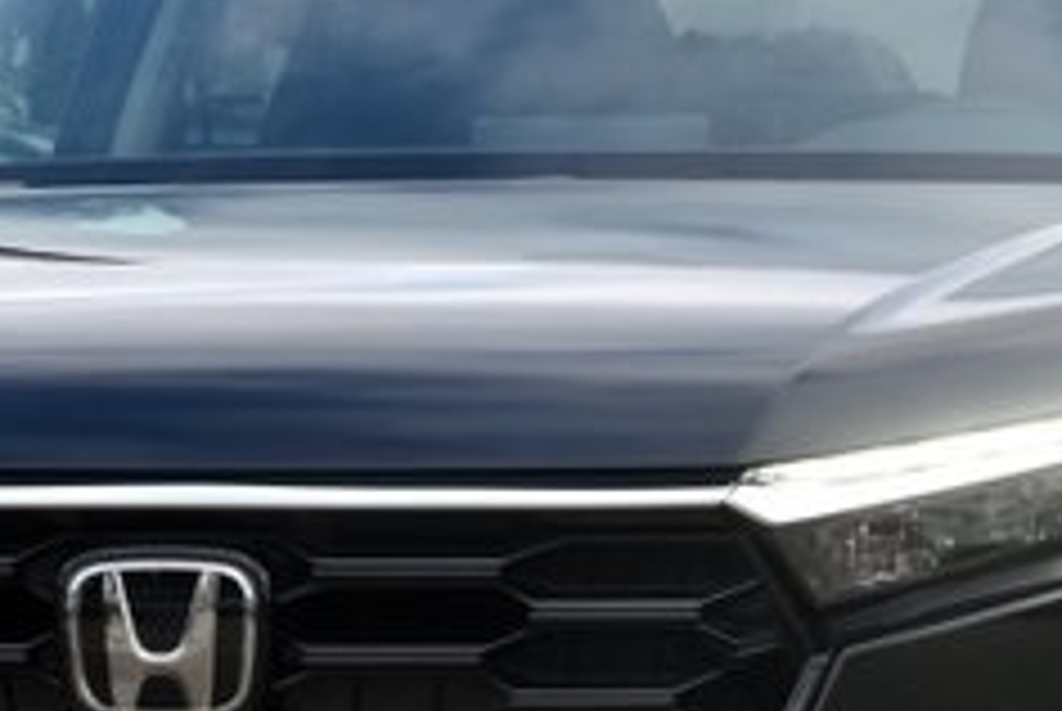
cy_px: 529
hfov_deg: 9.2
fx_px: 6597
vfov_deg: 6.2
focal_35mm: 223
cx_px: 486
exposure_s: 1/250
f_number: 8
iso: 320
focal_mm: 55
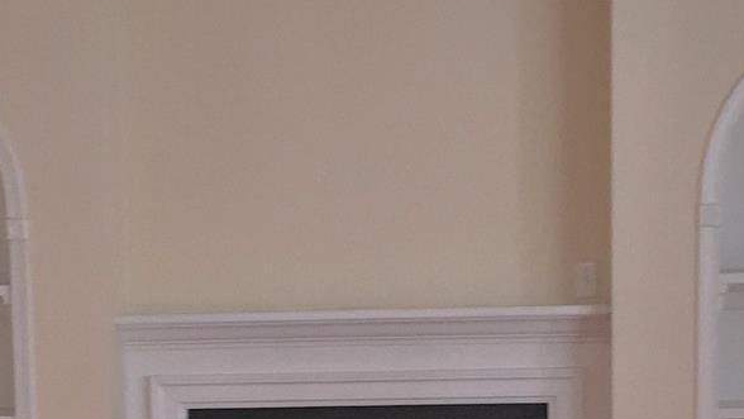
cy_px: 546
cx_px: 273
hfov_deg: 19.4
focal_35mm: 110
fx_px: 2170
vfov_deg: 10.8
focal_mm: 4.15
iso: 80
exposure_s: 1/30
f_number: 2.2
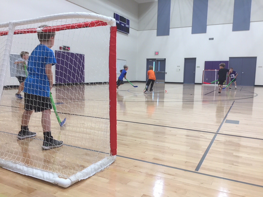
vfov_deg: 48.2
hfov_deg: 61.7
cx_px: 132
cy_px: 98
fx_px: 220
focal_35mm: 29
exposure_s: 1/30
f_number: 2.2
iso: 40
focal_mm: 4.15
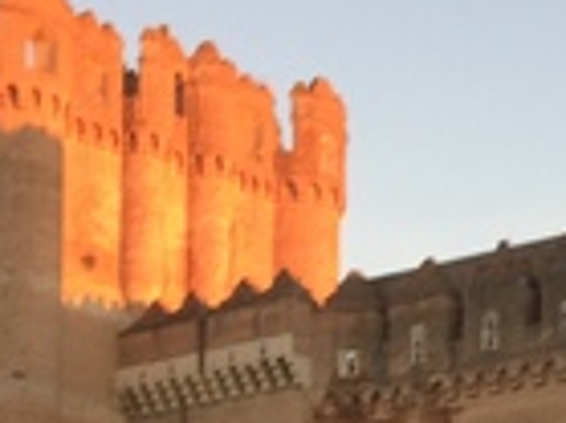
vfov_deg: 10.6
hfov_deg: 14.5
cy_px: 675
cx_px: 542
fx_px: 2189
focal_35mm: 134
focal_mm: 4.15
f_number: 2.2
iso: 40
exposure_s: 1/100
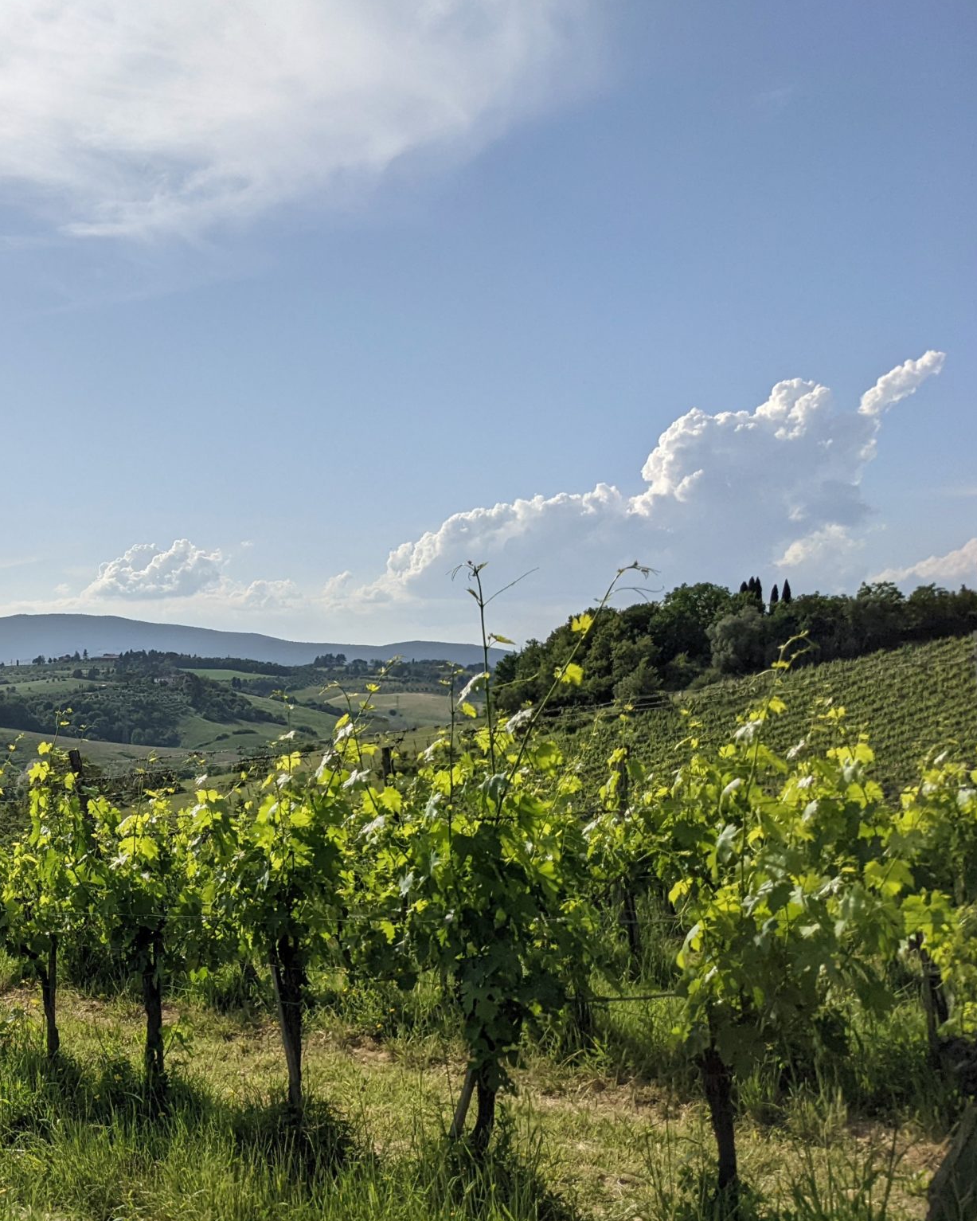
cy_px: 747
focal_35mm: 44
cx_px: -14
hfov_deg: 31.4
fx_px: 1590
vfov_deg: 41.8
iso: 87
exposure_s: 1/11765
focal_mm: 4.38
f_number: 1.73
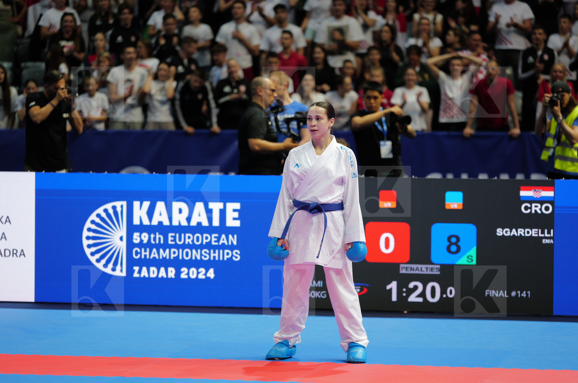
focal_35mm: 144
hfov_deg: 14.3
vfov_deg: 9.5
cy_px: 192
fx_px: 2308
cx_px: 289
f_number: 2.8
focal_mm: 144
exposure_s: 1/1000
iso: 2000
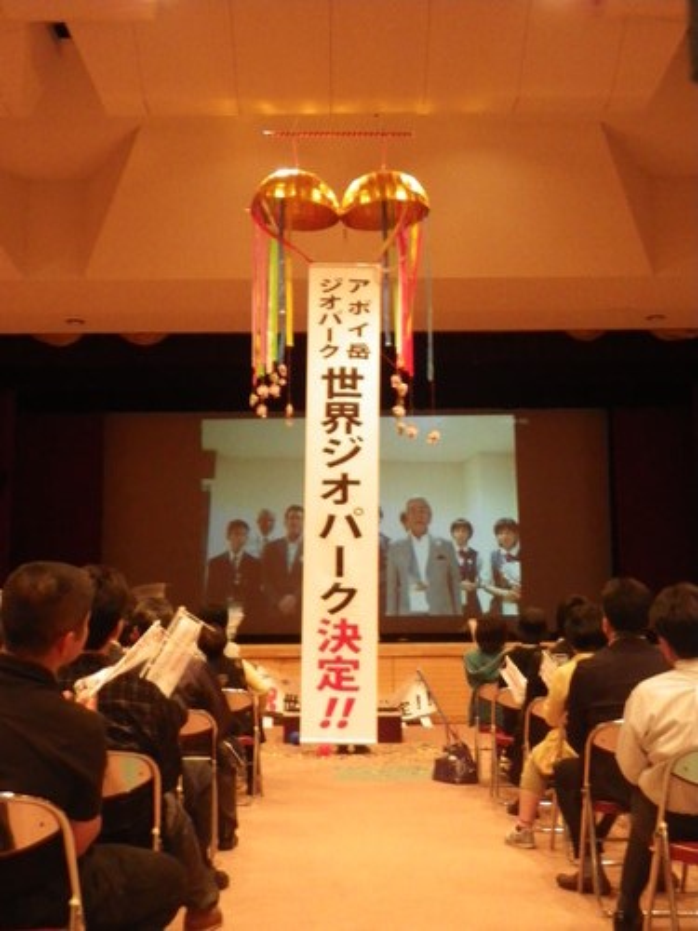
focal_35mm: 42
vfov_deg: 44.8
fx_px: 1129
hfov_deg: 34.3
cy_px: 466
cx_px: 349
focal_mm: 7.5
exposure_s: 1/15
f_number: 4.2
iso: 800
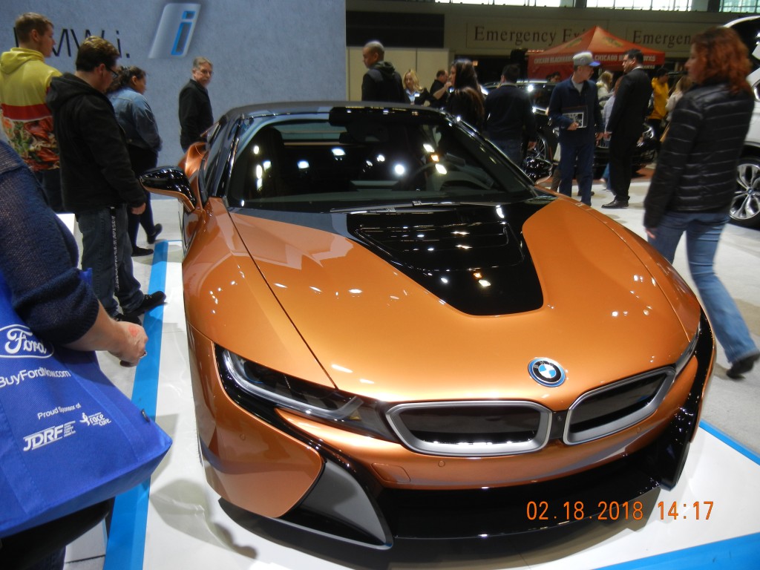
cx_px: 380
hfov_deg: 60.0
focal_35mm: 30
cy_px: 285
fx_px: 659
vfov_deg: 46.8
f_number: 3.5
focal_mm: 5.4
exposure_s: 1/63.5
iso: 160
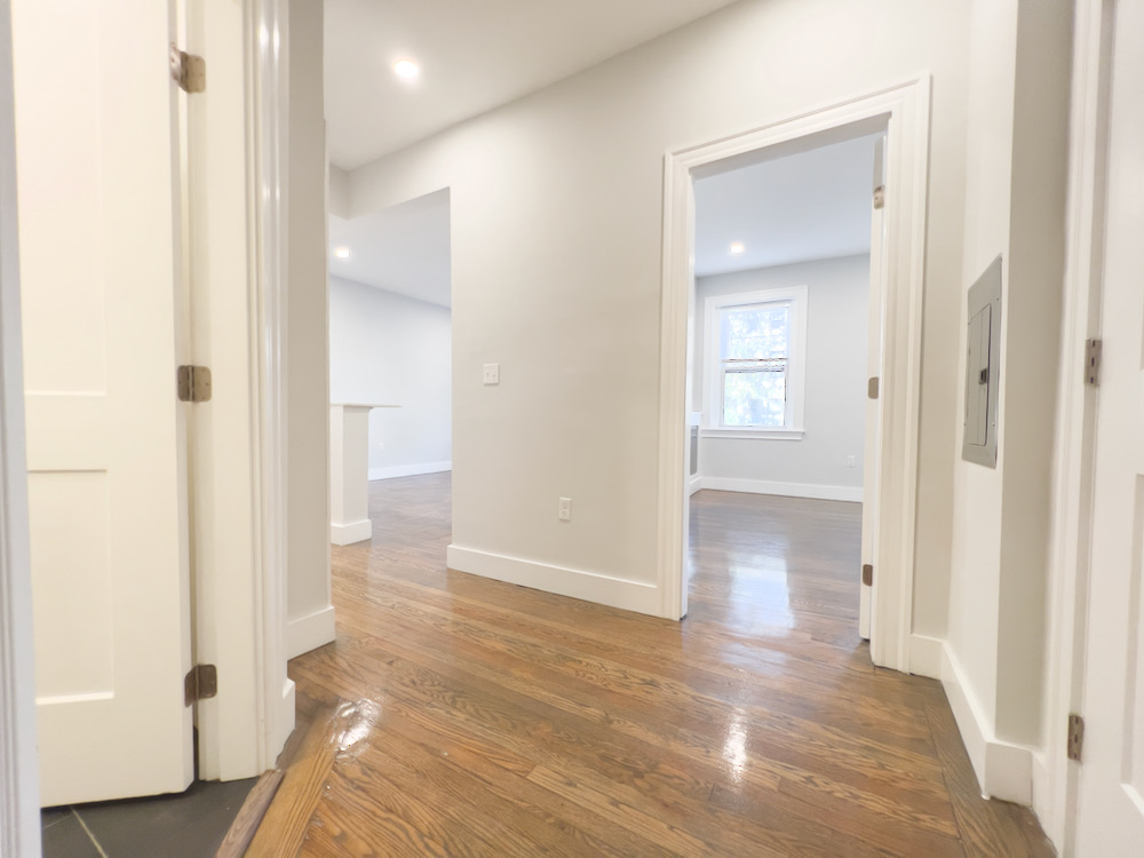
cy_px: 429
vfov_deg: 89.9
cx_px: 572
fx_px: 430
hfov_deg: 106.2
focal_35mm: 13
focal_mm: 1.57
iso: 200
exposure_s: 1/120
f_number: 1.8
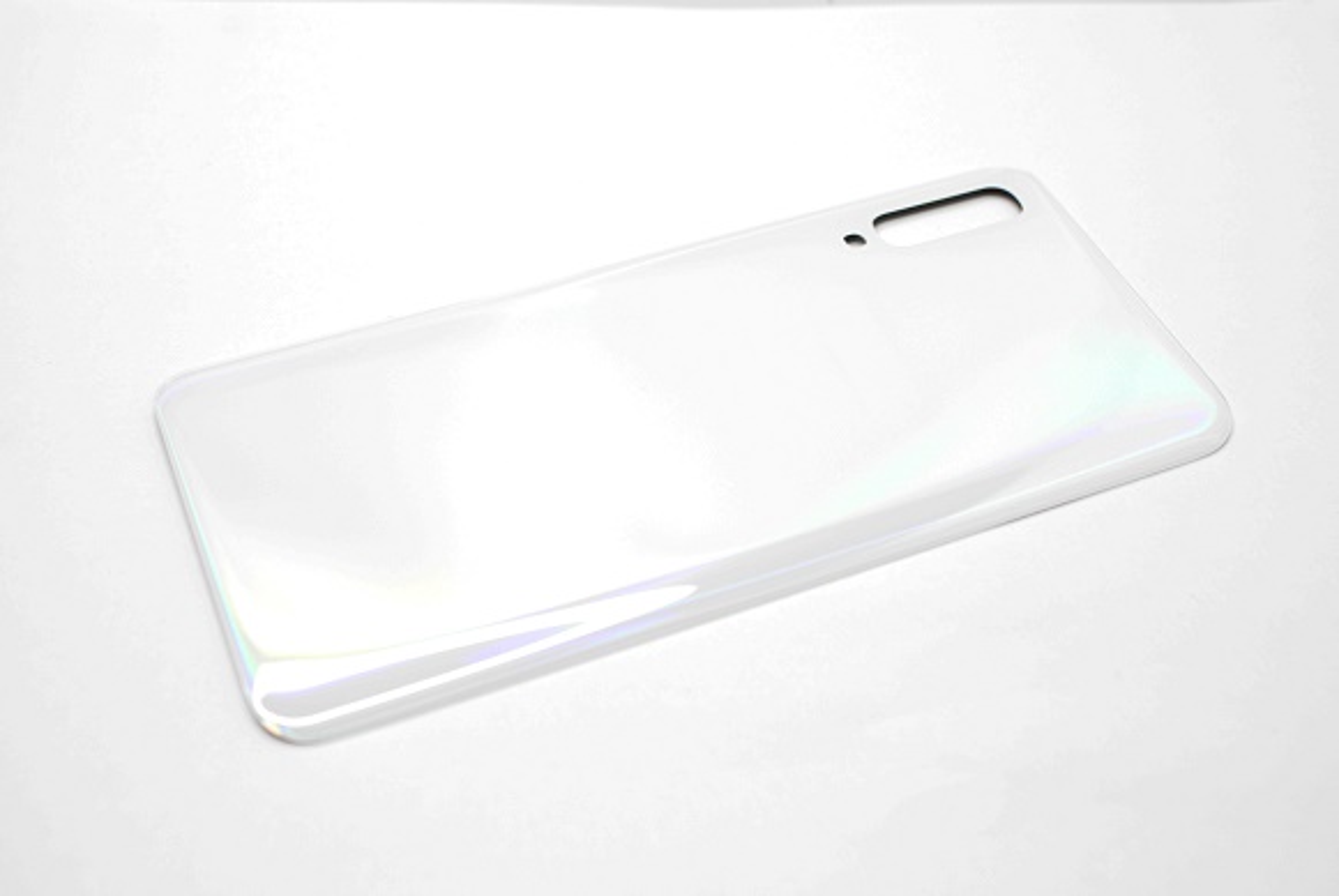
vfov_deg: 29.9
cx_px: 670
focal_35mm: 45
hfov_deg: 43.6
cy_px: 448
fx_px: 1676
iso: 1600
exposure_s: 1/320
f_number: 5
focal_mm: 30
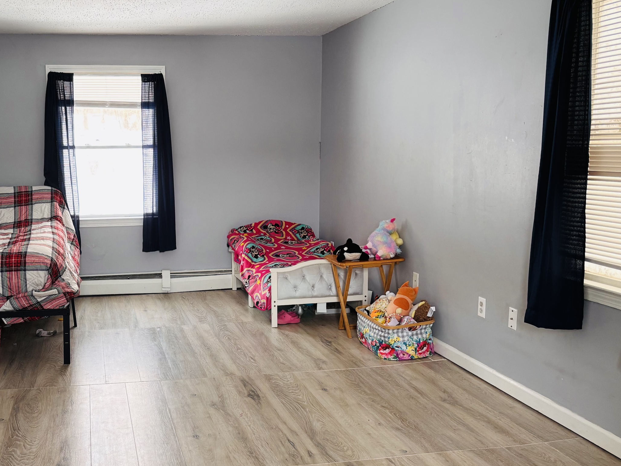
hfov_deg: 47.0
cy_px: 247
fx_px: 700
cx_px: 198
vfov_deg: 36.8
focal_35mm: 39
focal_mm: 5.96
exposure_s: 1/121
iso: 125
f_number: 1.6
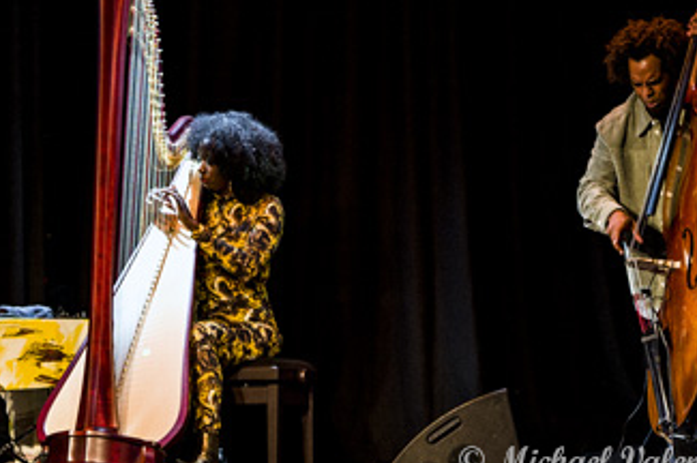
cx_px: 160
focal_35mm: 247
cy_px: -27
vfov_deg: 5.5
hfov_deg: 8.3
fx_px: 4777
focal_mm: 105
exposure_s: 1/200
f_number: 3.5
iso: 1600
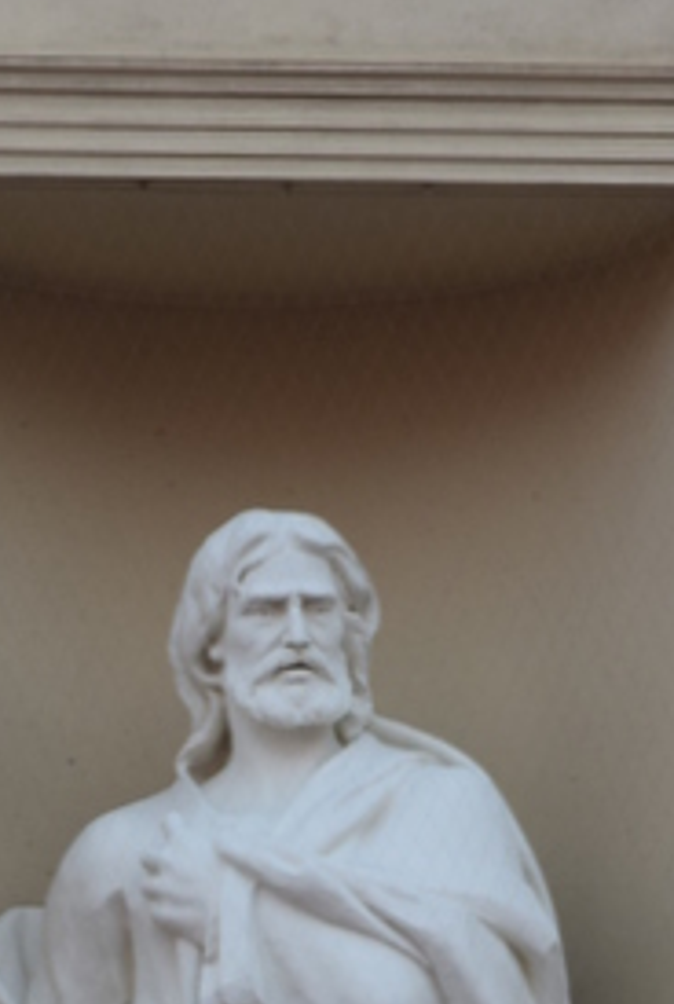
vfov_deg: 4.8
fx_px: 11986
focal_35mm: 429
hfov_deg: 3.2
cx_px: 315
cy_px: 667
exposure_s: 1/60
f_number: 8
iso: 400
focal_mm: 98
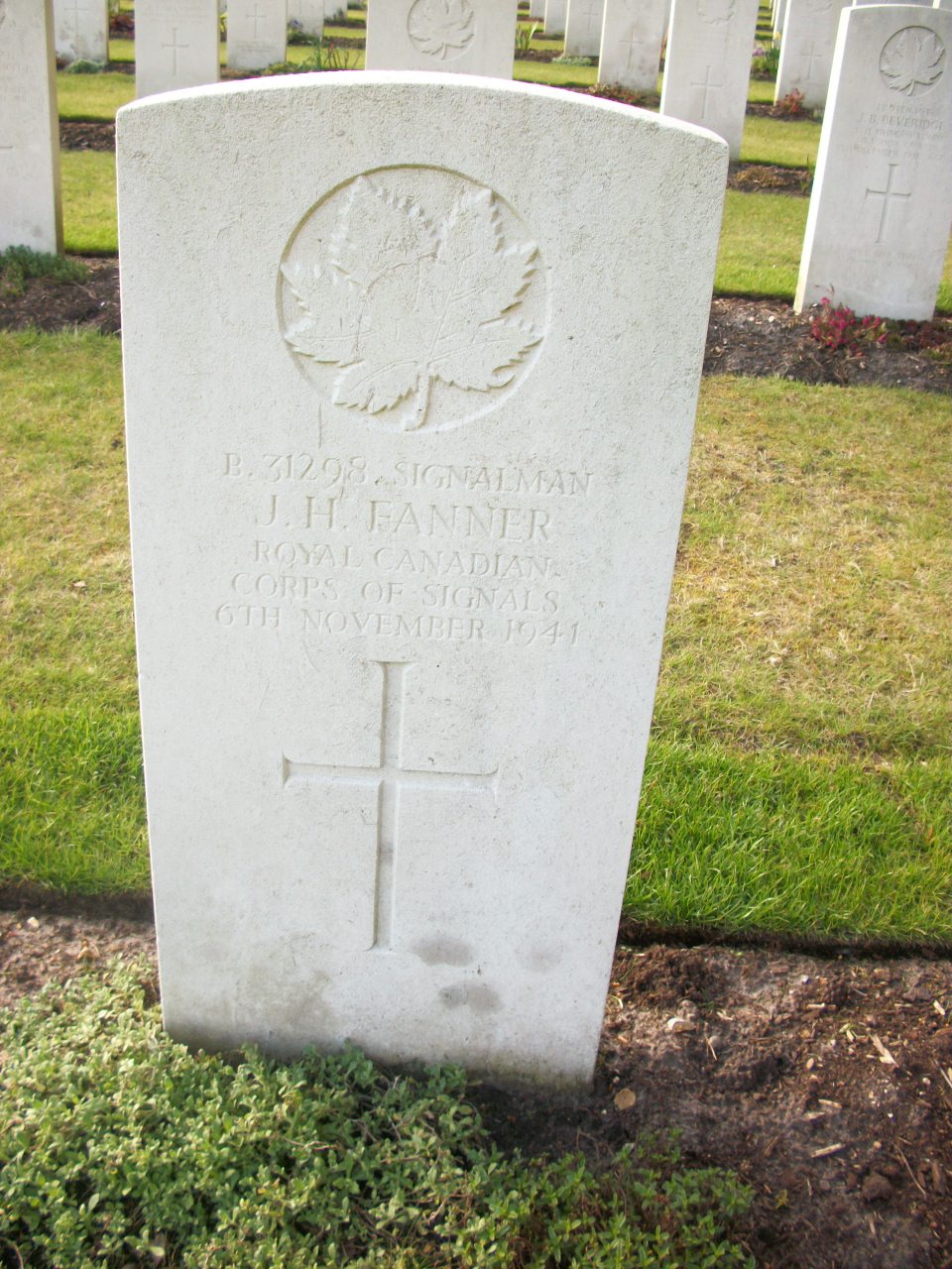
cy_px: 634
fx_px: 1283
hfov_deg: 40.7
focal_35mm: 35
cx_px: 476
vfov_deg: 52.6
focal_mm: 6.3
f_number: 3.1
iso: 80
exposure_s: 1/100
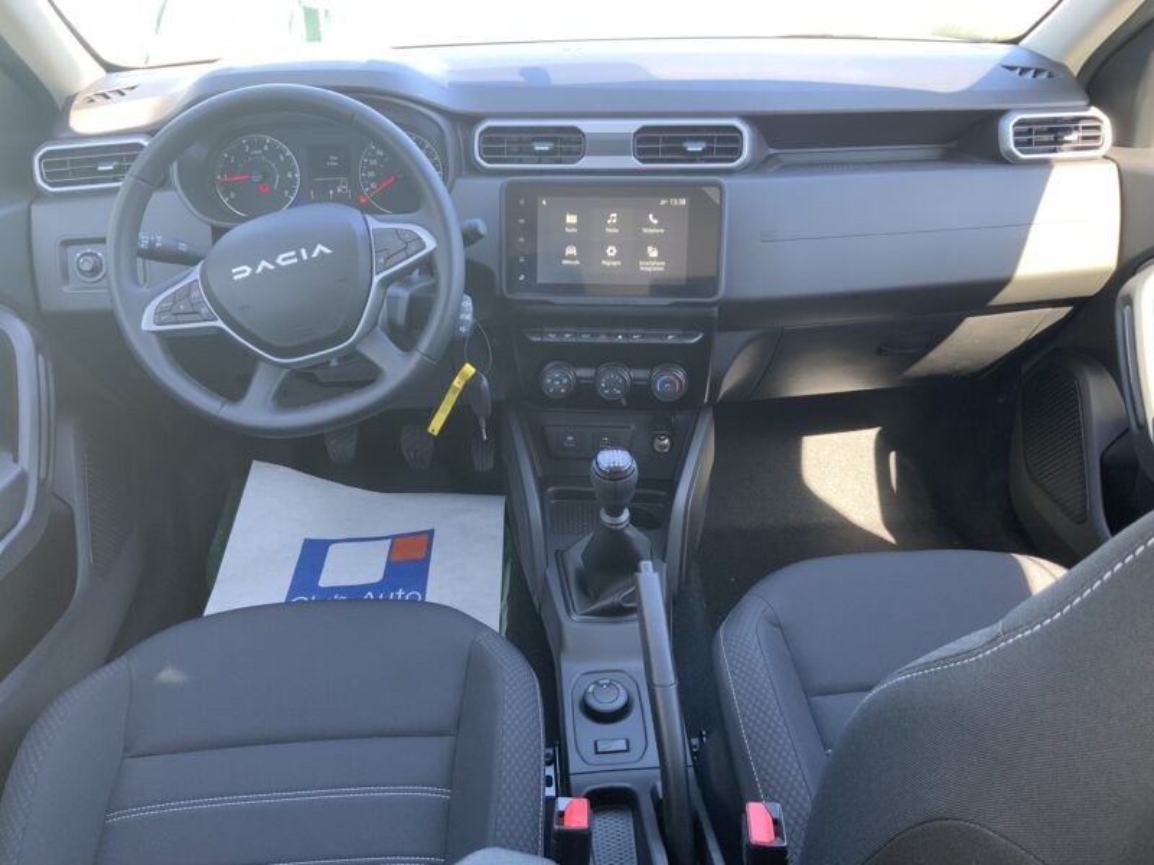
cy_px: 432
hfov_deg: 61.7
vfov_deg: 48.2
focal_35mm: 29
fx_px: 967
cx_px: 577
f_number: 1.8
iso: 64
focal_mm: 3
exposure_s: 1/61
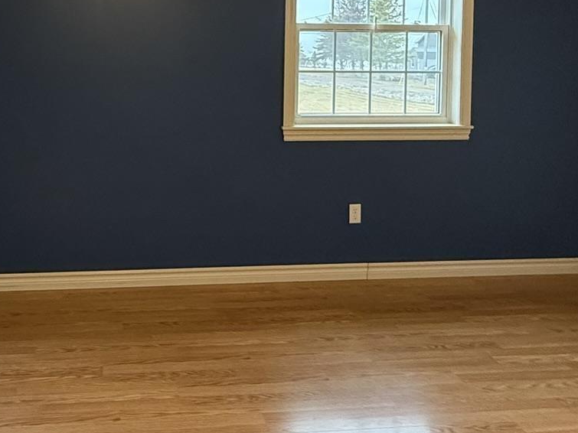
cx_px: 149
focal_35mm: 38
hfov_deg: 47.3
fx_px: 634
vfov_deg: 35.7
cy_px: 53
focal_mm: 2.22
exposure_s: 1/120
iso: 500
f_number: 2.2
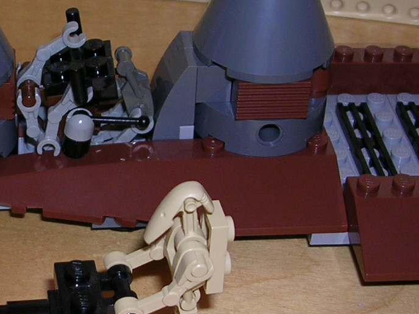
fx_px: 1065
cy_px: 189
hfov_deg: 21.9
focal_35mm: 88
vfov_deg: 16.8
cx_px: 79
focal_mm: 5.8
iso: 50
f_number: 2.8
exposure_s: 1/60.1
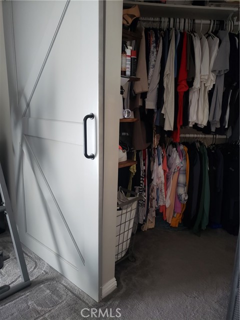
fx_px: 240
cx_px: 120
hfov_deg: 53.1
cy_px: 160
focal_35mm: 26
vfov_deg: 67.3
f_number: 1.5
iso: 250
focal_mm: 4.3
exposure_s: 1/18
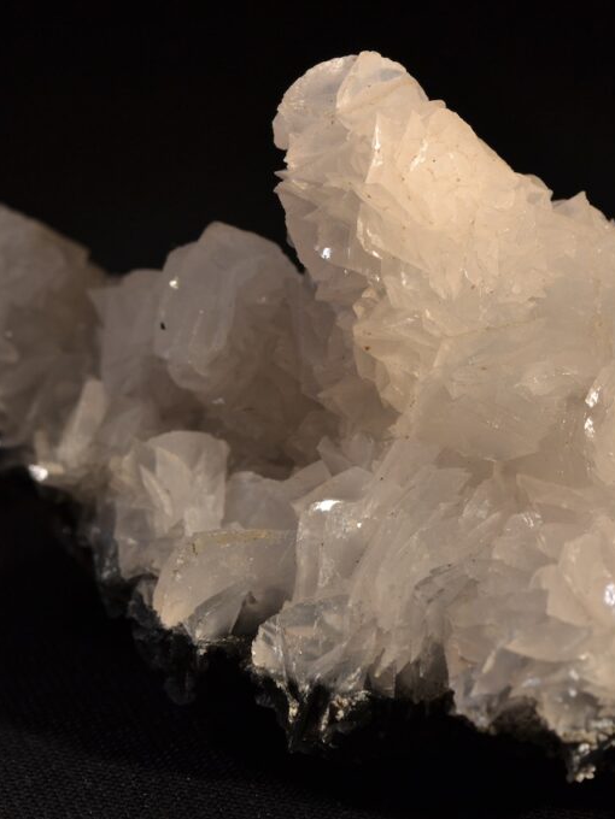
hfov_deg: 8.0
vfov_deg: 10.7
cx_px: 478
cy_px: 410
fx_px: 4376
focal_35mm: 185
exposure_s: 1/15
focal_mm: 85
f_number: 6.3
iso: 100
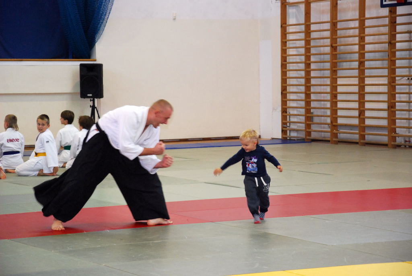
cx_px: 206
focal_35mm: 120
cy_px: 138
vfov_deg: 11.4
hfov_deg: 17.0
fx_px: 1375
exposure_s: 1/60
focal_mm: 80
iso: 1000
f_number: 5.6
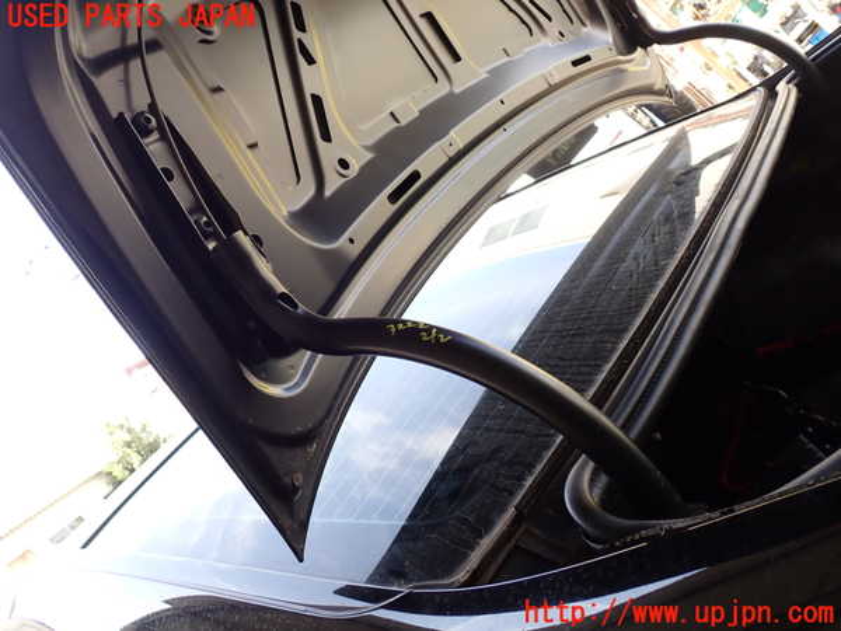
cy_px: 316
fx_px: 729
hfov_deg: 60.0
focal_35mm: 30
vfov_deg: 46.8
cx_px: 420
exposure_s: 1/80
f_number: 3.2
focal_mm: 5.4
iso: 100
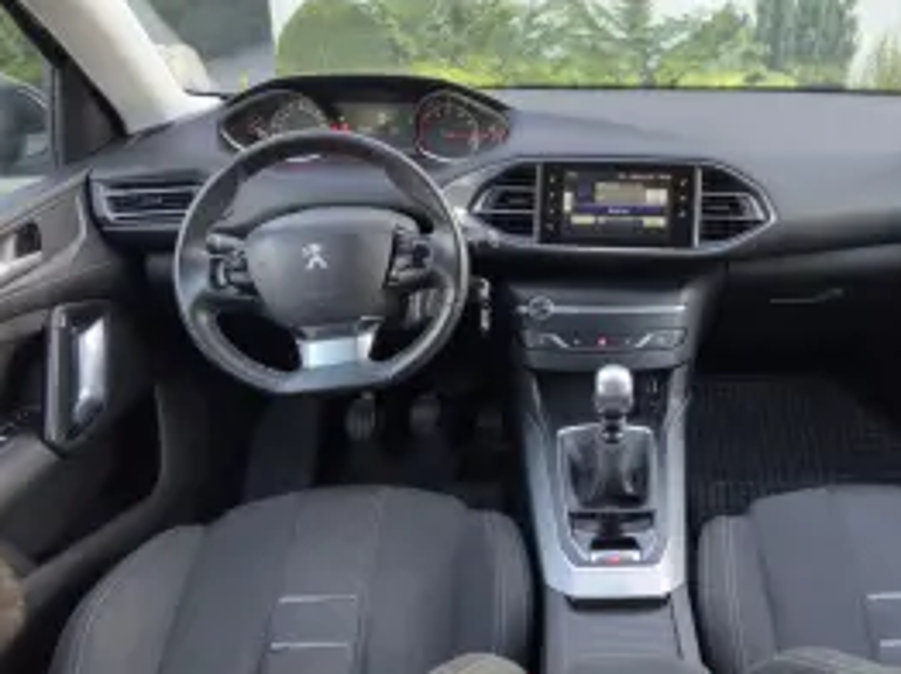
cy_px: 313
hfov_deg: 54.2
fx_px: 858
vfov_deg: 42.9
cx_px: 605
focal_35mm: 33
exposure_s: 1/59
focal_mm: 6.76
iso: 400
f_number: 1.78
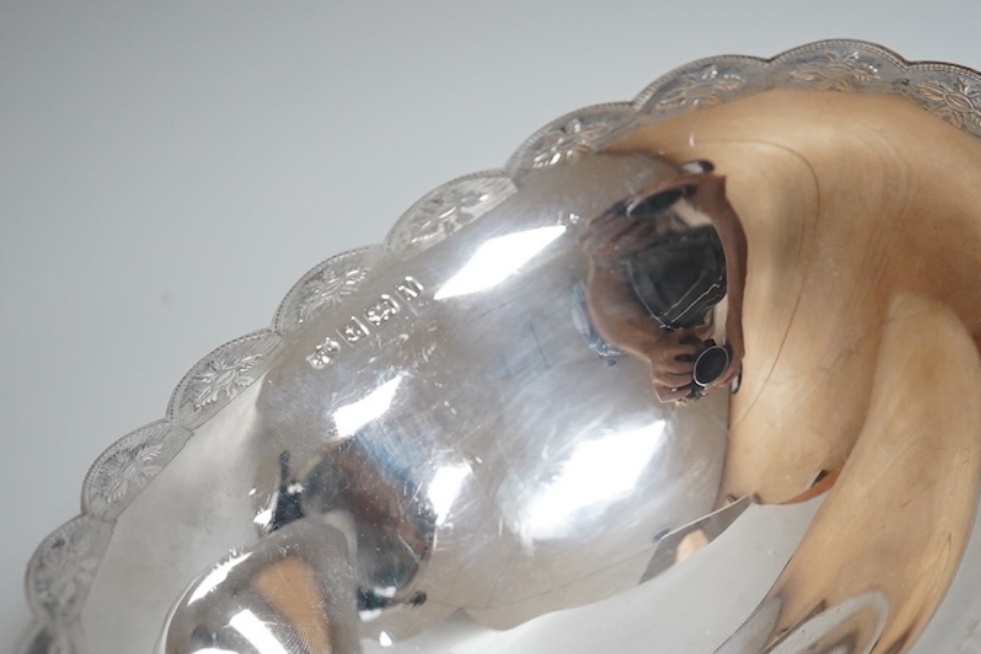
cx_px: 646
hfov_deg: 26.9
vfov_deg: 18.0
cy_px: 532
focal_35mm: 75
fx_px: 2044
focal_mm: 30
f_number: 5
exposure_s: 1/400
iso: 2500
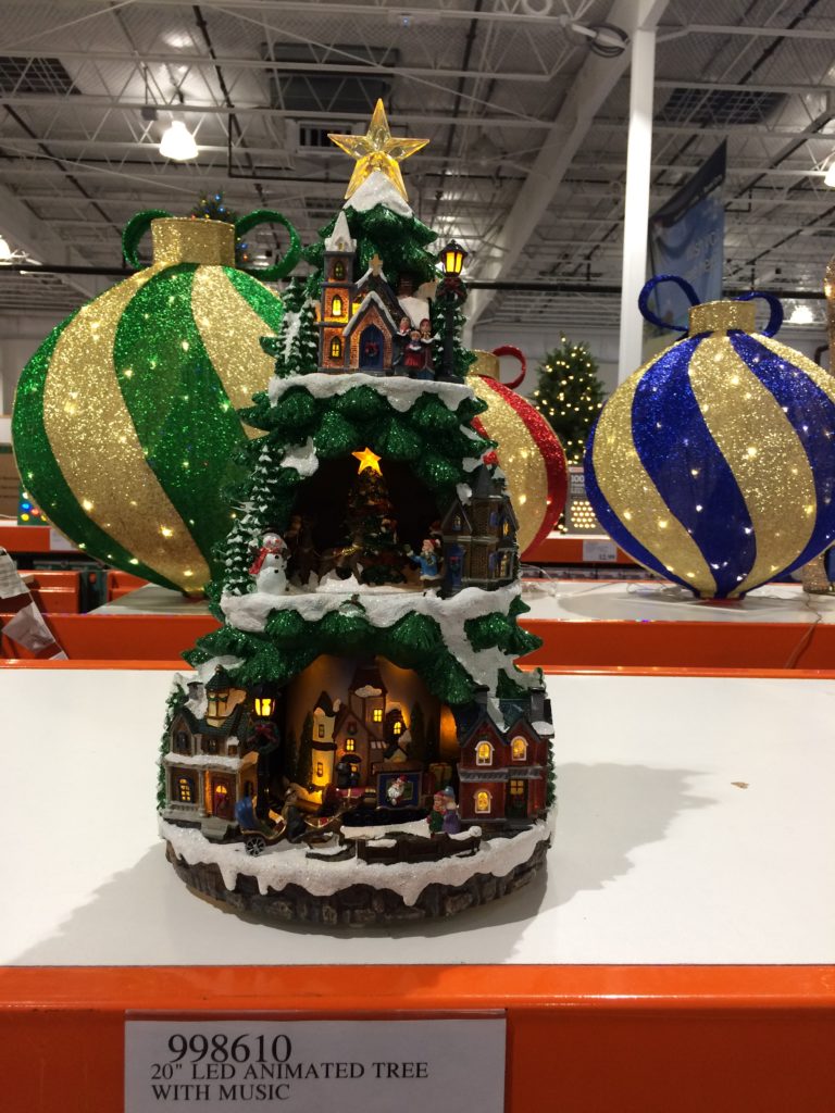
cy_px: 556
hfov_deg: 48.2
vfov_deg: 61.7
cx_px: 418
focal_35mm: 29
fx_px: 933
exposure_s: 1/30
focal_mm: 4.15
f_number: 2.2
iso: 80
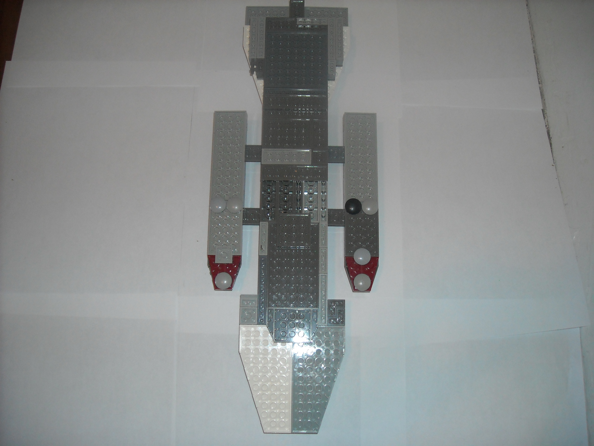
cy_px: 223
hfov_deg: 52.6
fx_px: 601
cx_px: 297
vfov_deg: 40.7
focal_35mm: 35
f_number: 2.8
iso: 200
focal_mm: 5.7
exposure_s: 1/60
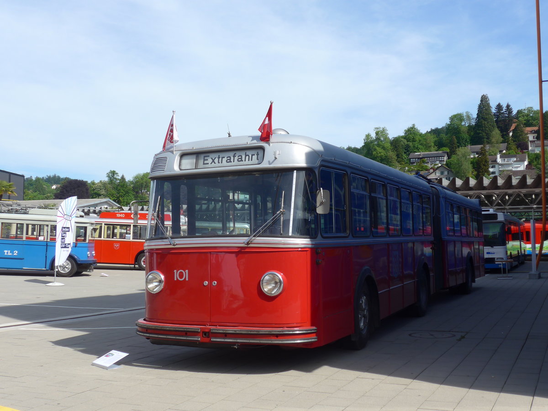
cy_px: 206
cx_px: 274
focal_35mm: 41
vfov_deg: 35.1
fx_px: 649
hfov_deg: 45.8
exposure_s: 1/1300
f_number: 2.8
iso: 80
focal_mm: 8.4
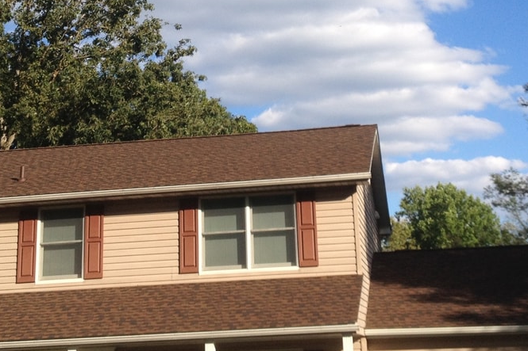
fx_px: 1070
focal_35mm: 73
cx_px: 280
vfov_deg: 18.4
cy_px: 51
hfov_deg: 27.7
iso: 64
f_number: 2.4
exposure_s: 1/1314
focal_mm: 4.28
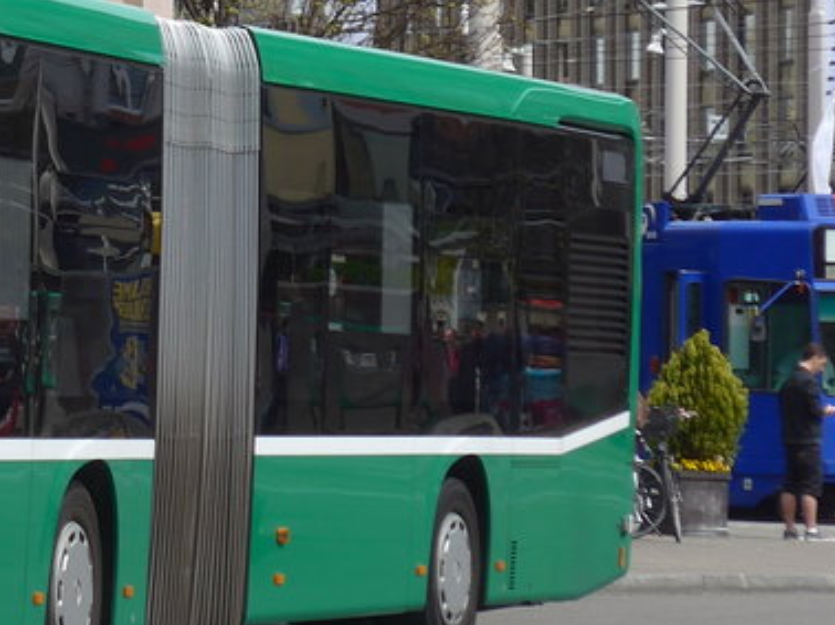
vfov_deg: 5.2
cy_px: 57
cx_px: -429
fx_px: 6894
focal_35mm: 286
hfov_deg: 6.8
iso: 80
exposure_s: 1/500
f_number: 4.6
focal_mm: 18
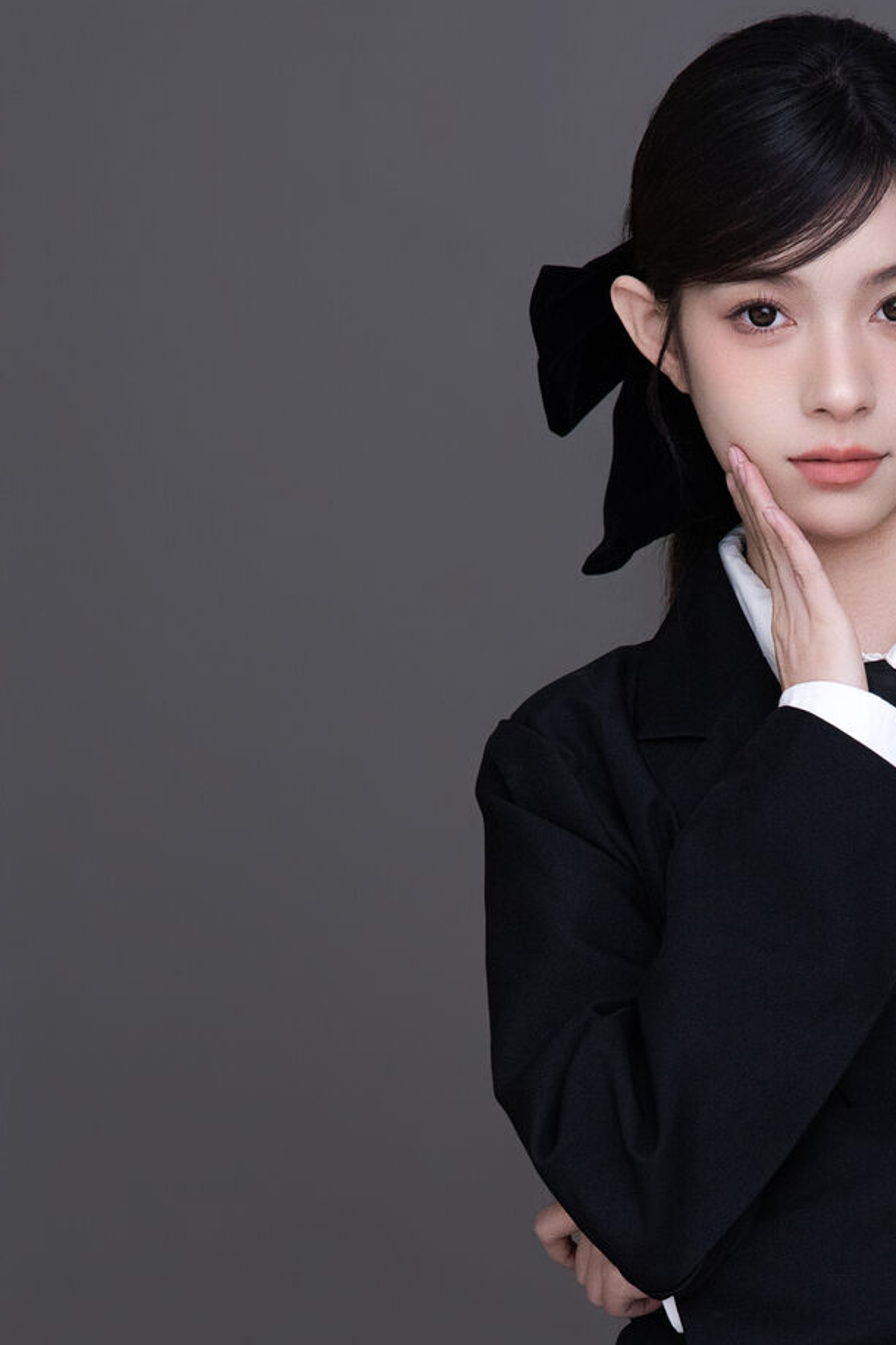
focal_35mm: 181
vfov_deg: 11.3
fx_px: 6757
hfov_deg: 7.6
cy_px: 1011
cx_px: 880
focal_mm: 93
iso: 3200
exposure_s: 1/60
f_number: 8
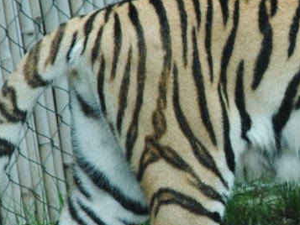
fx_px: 9536
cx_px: 423
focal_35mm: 1100
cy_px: 210
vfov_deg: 1.4
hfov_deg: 1.8
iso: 280
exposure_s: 1/500
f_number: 5
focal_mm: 170
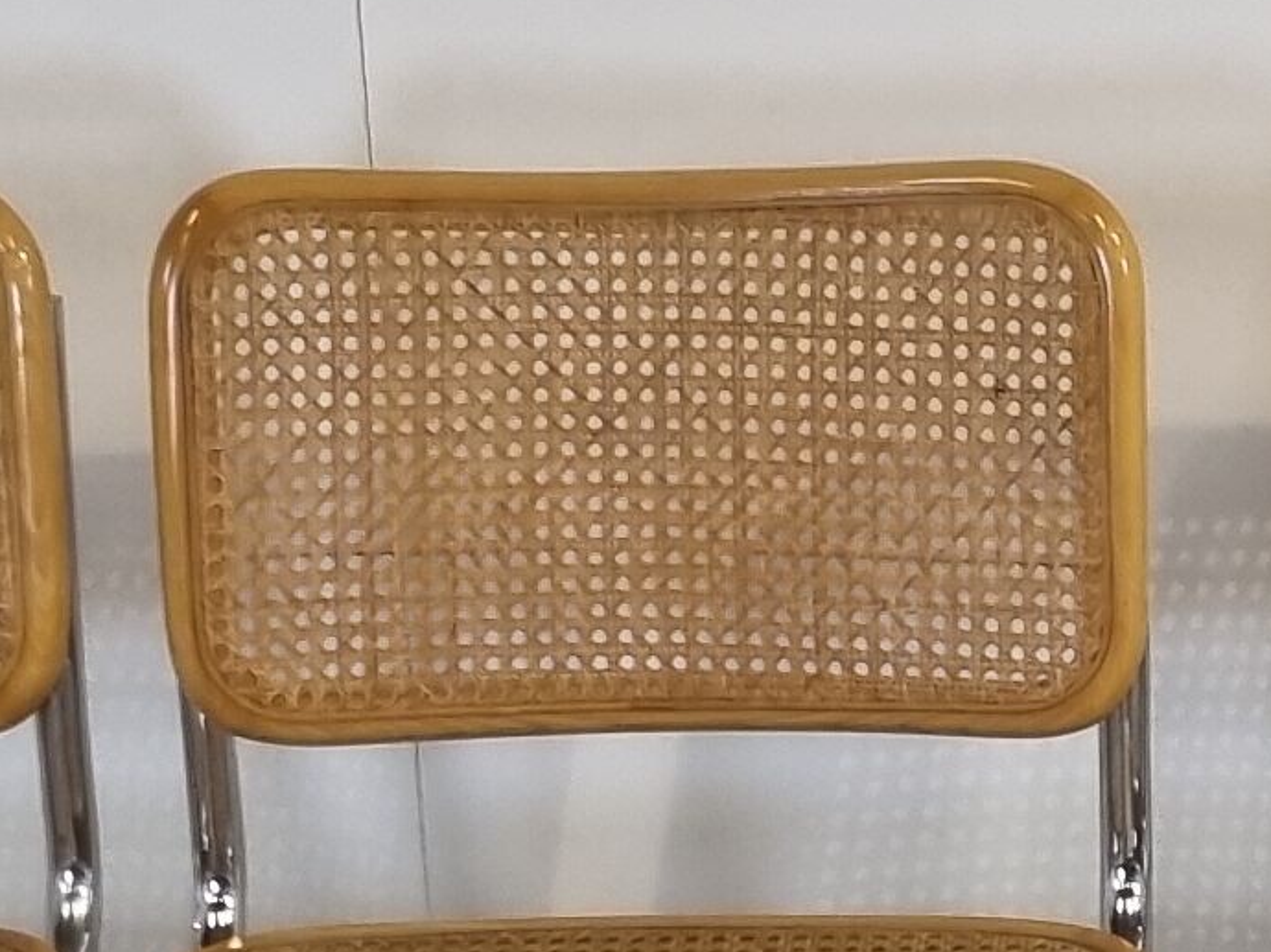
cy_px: 488
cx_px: 1382
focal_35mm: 152
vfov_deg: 9.8
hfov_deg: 12.8
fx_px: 5579
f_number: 1.8
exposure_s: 1/100
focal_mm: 5.4
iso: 125
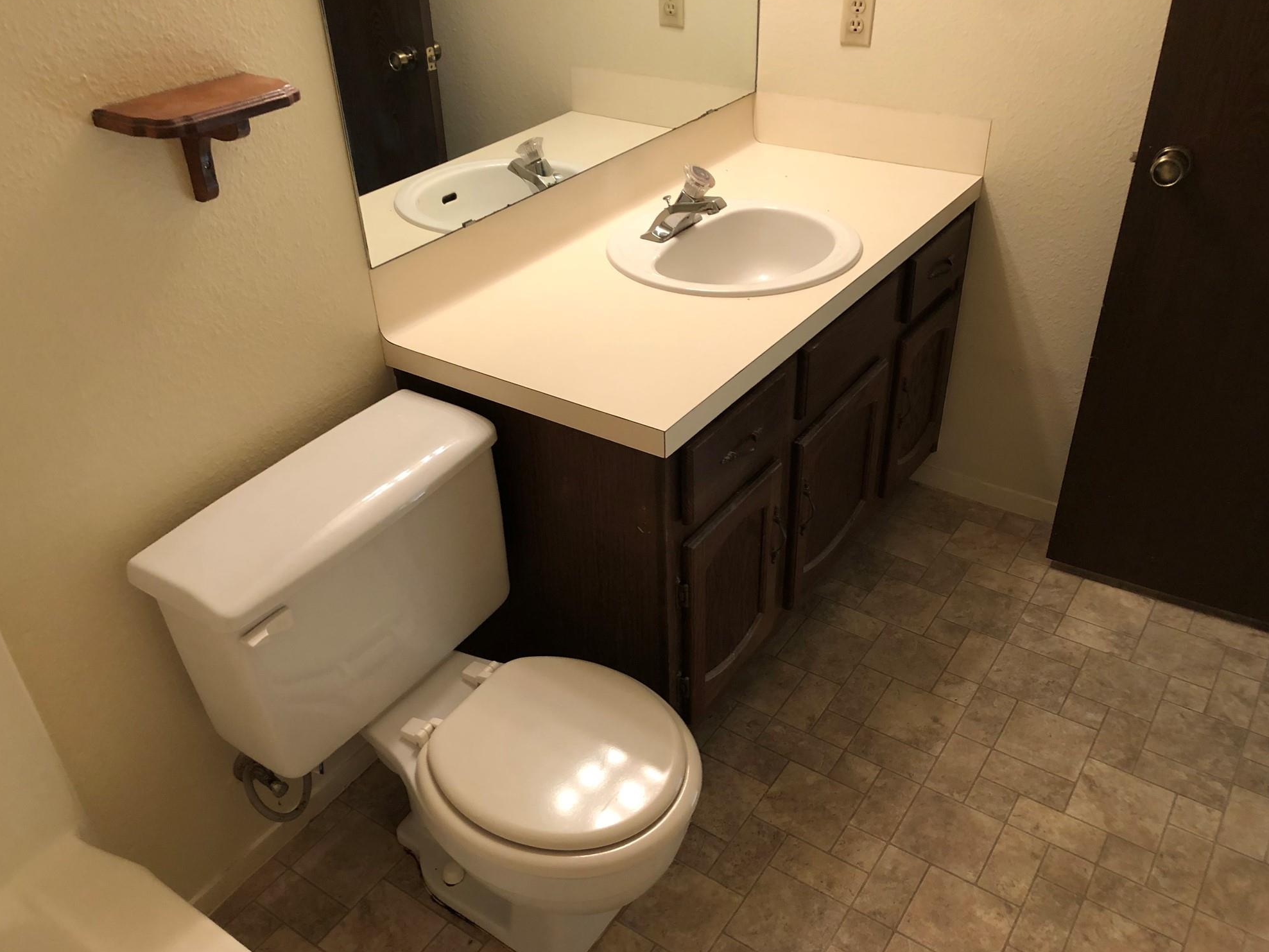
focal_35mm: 29
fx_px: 1063
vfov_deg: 48.2
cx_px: 624
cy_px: 485
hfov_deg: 61.7
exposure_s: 1/15
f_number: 1.8
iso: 64
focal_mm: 4
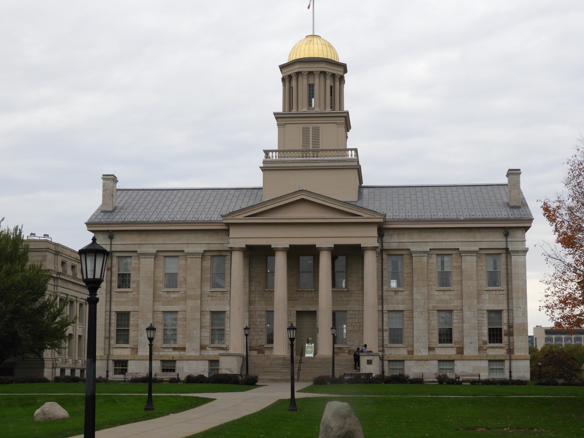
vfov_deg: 22.6
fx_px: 1097
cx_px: 292
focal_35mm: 65
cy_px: 219
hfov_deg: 29.8
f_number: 4.2
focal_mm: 11.6
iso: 100
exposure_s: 1/200
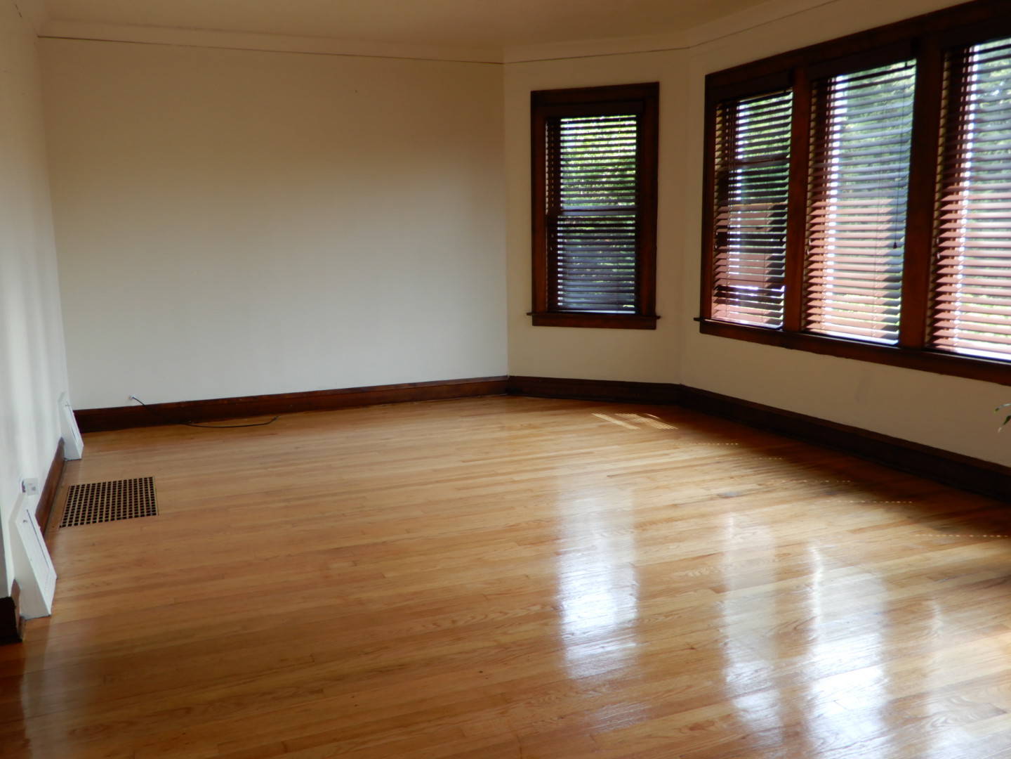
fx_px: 876
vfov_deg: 46.8
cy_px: 380
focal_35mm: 30
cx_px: 506
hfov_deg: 60.0
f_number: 3.5
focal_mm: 5.4
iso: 80
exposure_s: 1/30
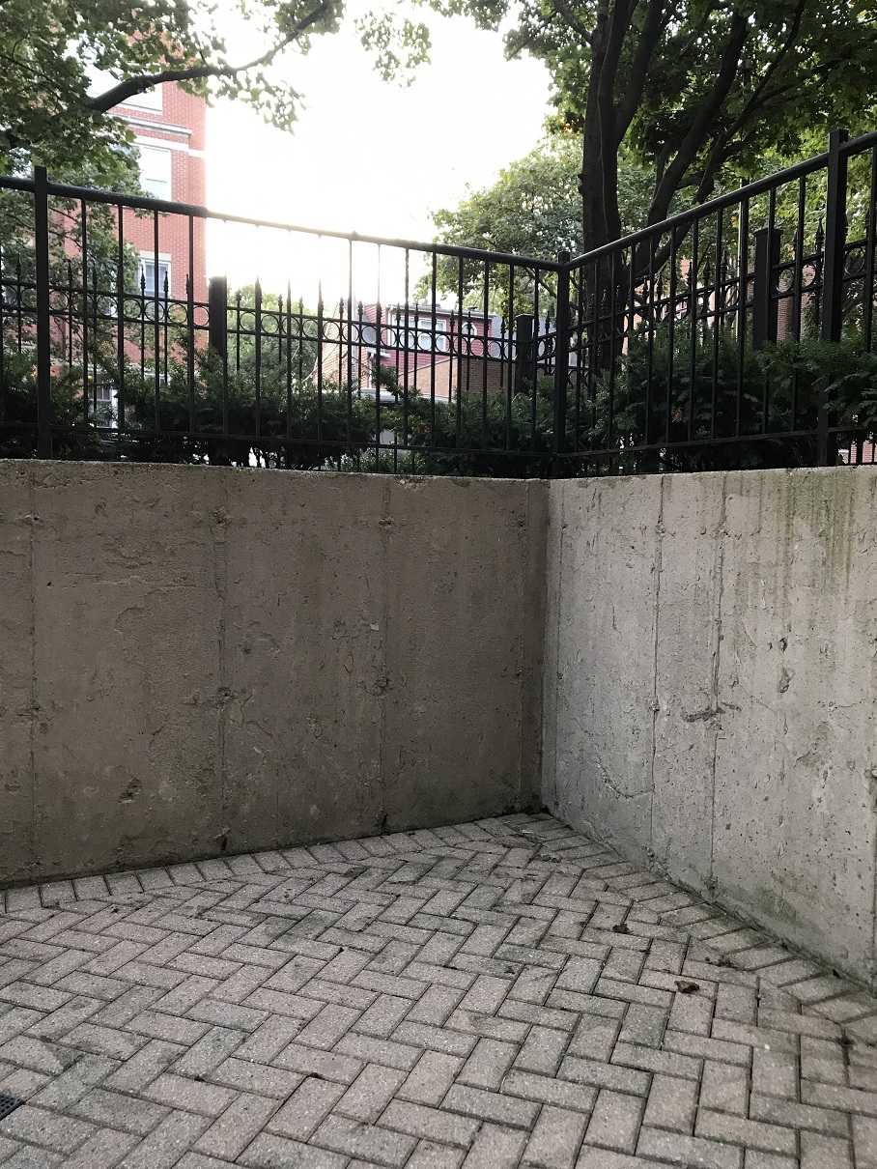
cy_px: 584
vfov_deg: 63.4
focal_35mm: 28
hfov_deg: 49.8
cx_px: 438
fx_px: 946
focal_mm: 3.99
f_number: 1.8
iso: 32
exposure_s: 1/24
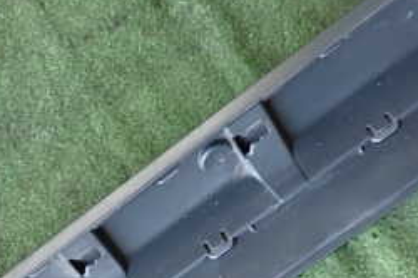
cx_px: 132
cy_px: 328
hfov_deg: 26.8
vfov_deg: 17.3
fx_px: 870
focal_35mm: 75
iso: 160
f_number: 2.3
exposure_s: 1/60
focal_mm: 5.4
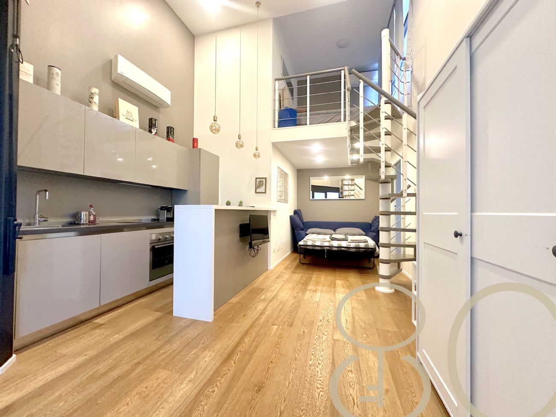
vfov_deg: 85.7
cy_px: 208
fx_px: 225
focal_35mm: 14
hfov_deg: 102.1
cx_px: 278
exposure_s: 1/50
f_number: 2.2
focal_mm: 2.22
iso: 400
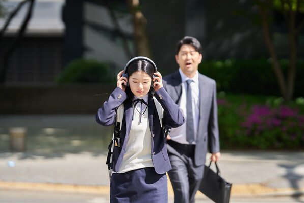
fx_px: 1148
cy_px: 101
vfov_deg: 10.1
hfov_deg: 15.1
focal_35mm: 136
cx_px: 153
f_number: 2.2
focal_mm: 135
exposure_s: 1/3200
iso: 400
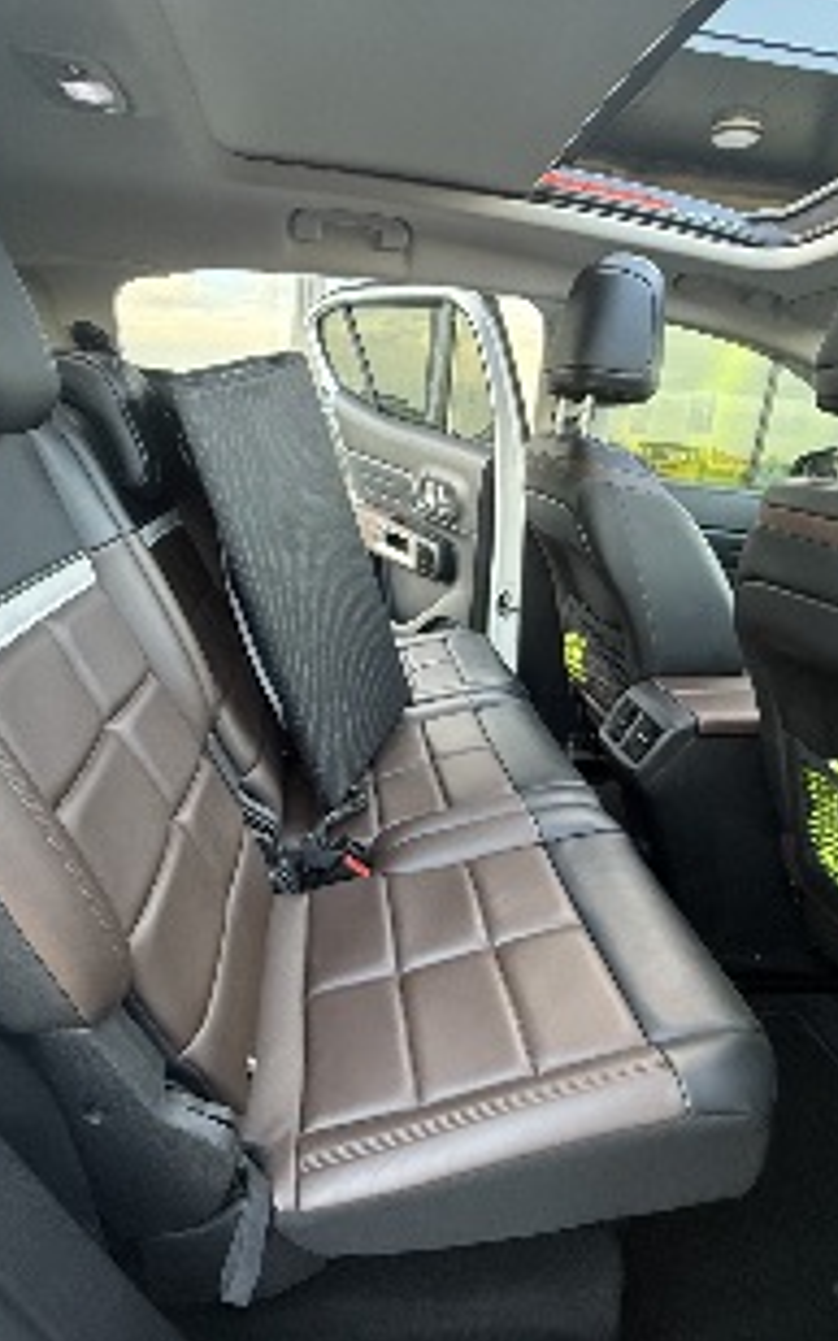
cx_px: 421
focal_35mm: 20
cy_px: 668
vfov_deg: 85.1
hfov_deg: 59.6
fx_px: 731
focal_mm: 2.22
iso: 500
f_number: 2.2
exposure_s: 1/60
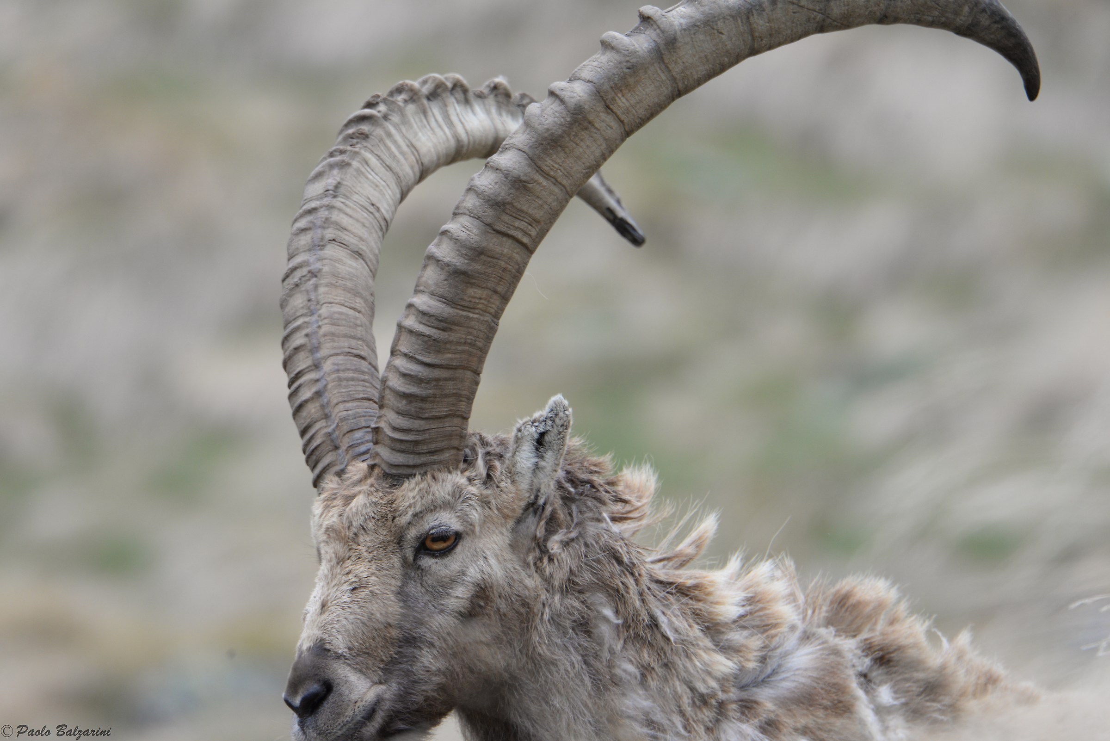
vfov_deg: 2.5
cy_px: 370
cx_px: 555
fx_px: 16964
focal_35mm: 550
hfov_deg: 3.7
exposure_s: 1/640
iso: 900
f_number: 9
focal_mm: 550
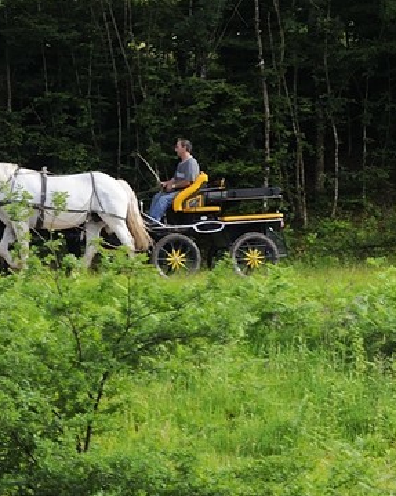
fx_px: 7108
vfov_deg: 4.0
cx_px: -647
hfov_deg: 3.1
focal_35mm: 485
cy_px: 196
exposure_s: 1/320
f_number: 6.3
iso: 400
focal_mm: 116
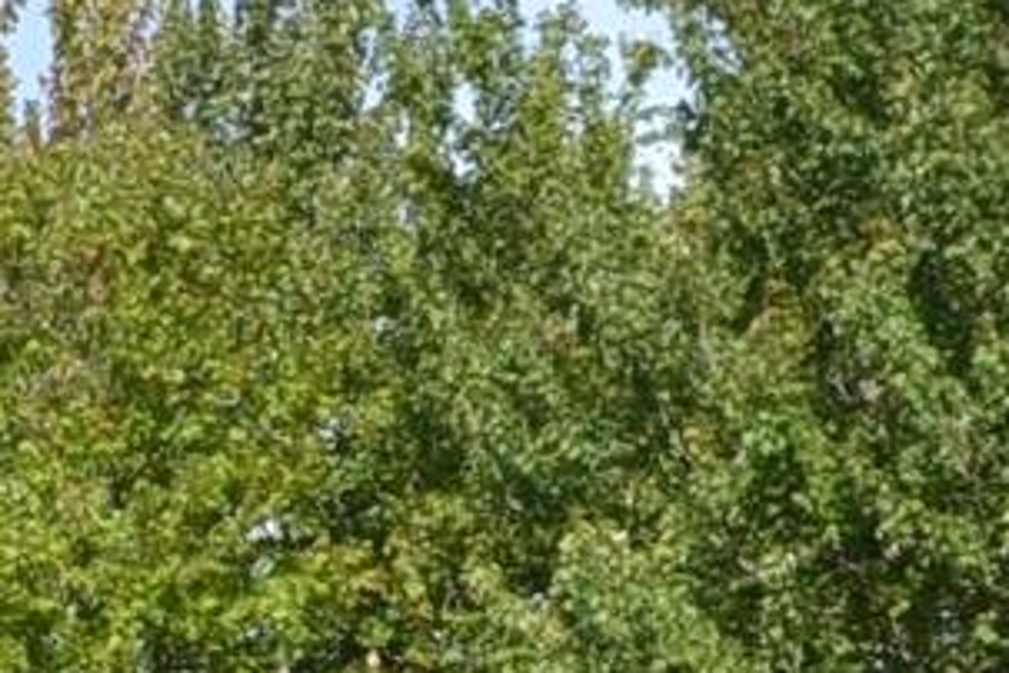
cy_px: 1809
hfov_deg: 8.1
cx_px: -1705
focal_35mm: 228
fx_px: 6390
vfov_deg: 5.7
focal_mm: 20
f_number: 8
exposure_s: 1/200
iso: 100
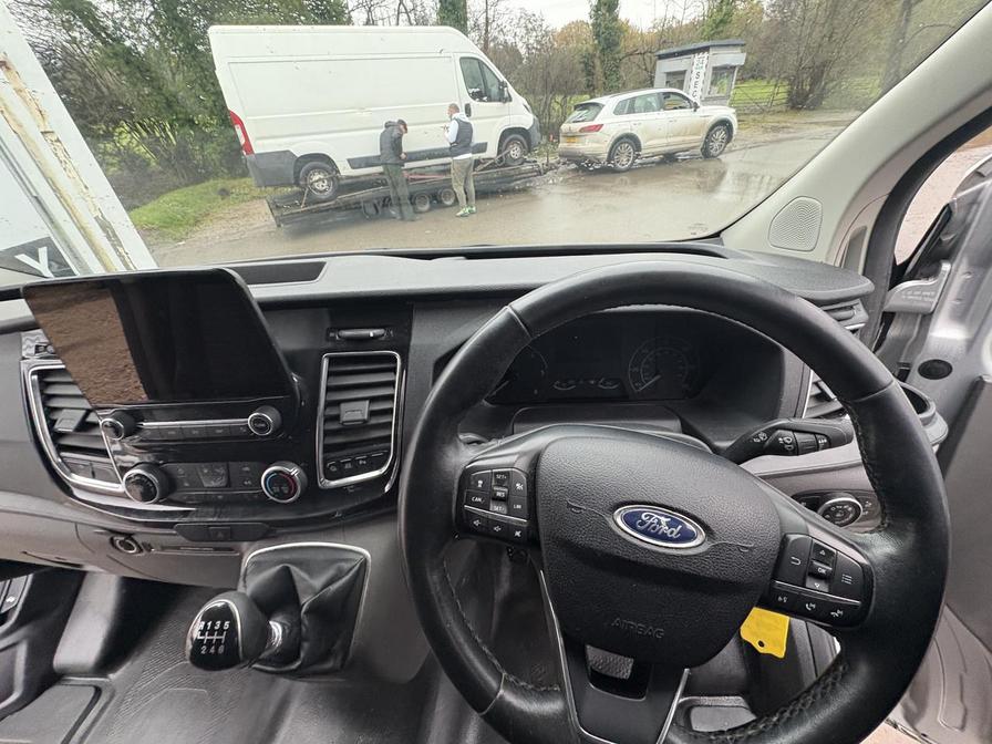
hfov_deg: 102.1
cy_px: 372
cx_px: 496
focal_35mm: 14
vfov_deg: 85.7
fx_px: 401
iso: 400
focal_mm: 2.22
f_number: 2.2
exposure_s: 1/60
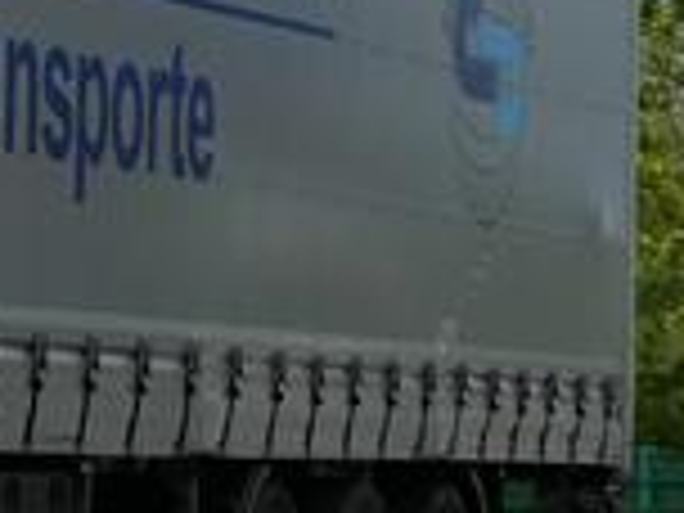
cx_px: -963
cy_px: 135
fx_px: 5631
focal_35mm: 285
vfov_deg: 5.2
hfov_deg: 6.6
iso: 80
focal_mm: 9.6
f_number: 4.1
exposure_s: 1/1000
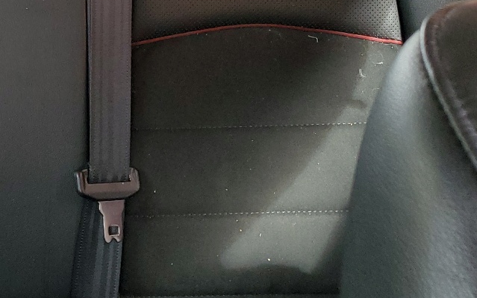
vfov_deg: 18.0
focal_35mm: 69
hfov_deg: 26.9
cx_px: -72
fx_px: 897
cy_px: -53
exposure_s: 1/120
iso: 90
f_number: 1.5
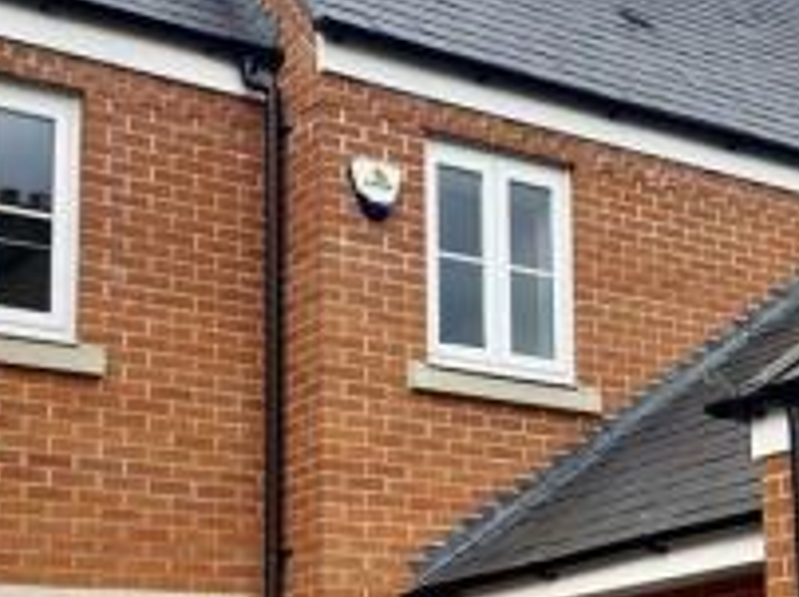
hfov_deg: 25.2
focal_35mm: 75
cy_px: 512
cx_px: 718
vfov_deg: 19.3
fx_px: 1729
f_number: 1.6
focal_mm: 4.2
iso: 32
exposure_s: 1/1135
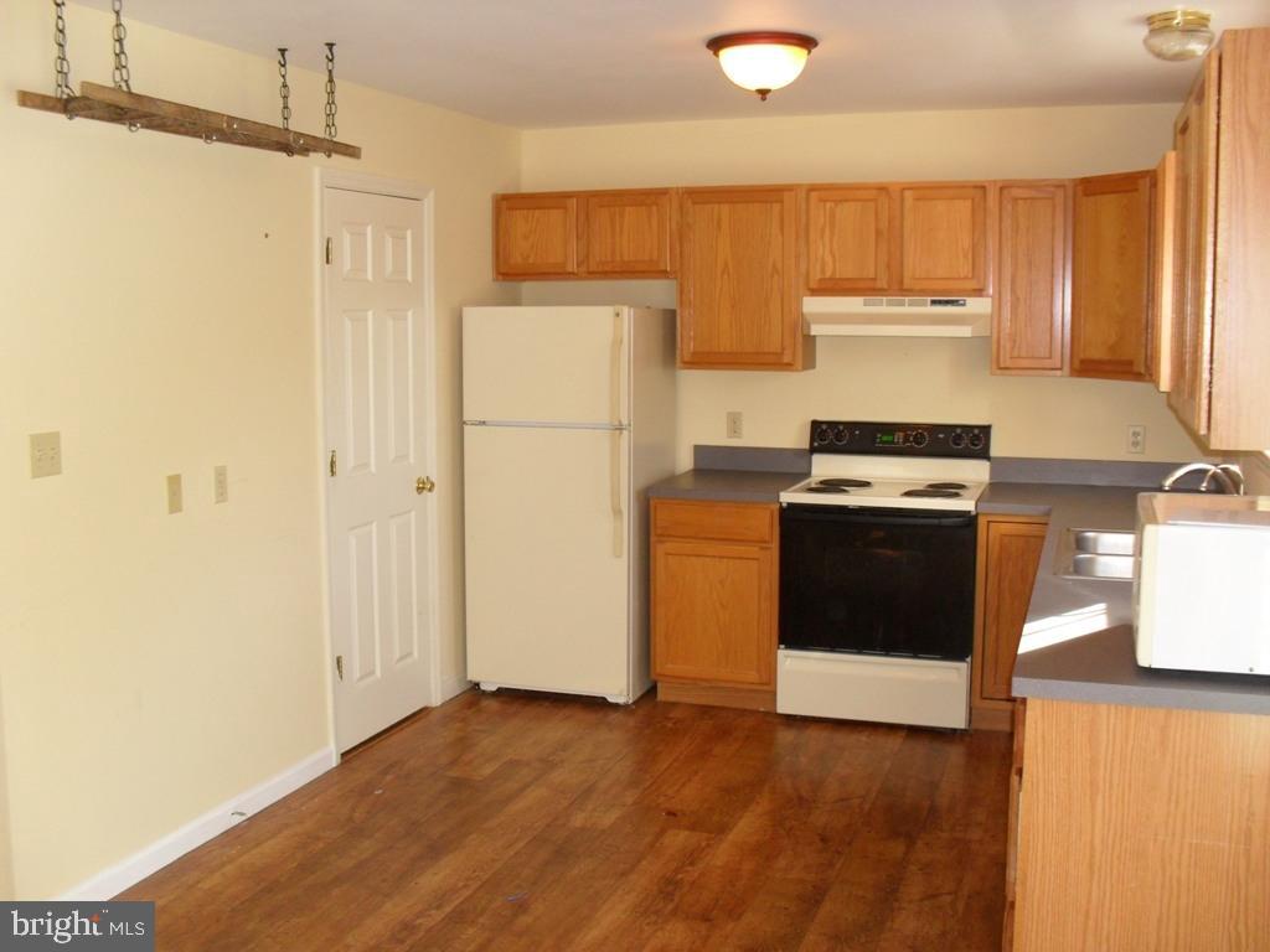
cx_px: 635
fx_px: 1284
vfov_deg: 40.7
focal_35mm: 35
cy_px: 476
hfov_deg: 52.6
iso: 200
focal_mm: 6.3
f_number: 3.2
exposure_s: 1/45
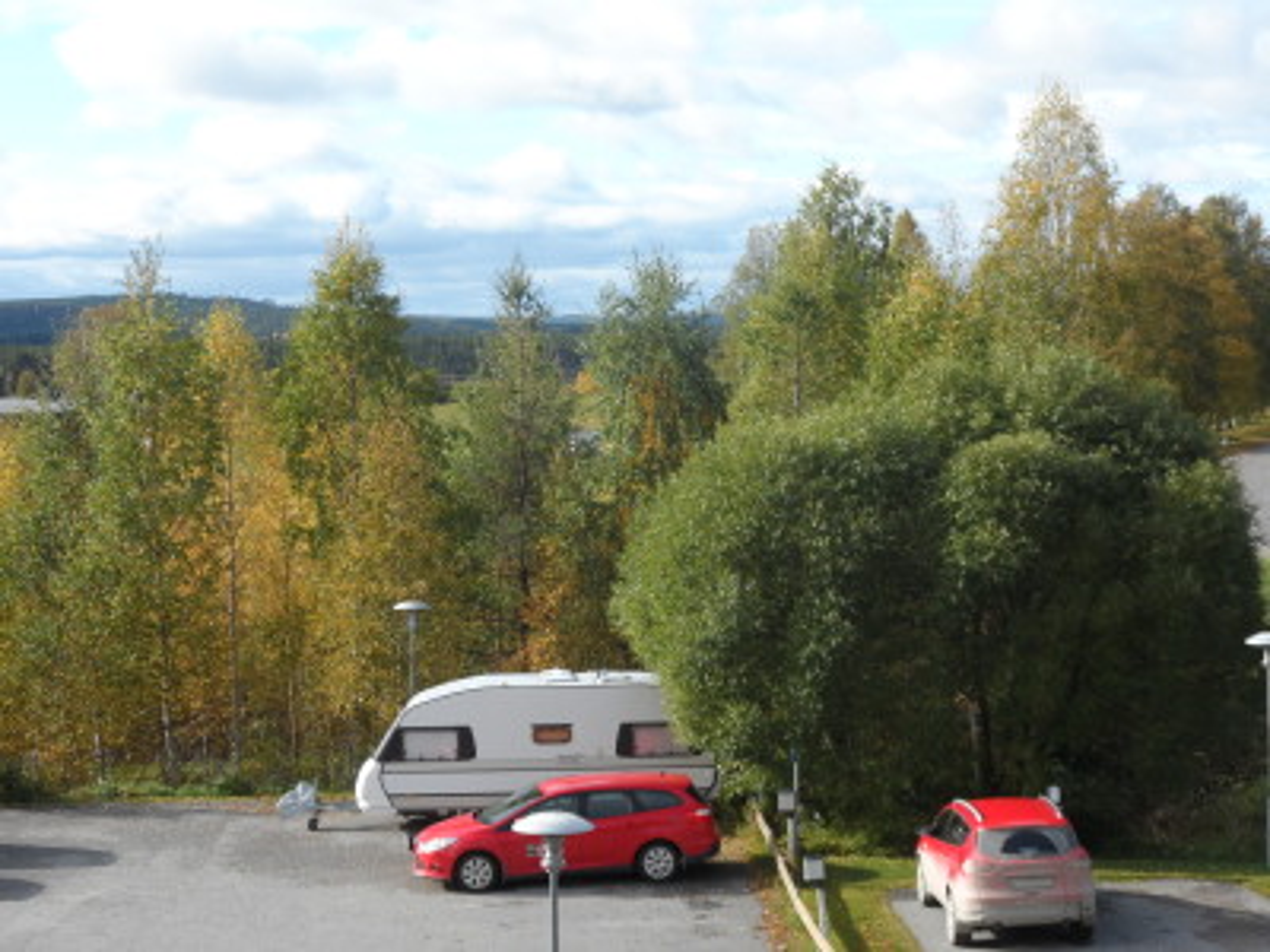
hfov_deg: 27.8
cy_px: 476
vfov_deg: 21.0
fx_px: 2568
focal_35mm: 70
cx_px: 635
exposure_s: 1/250
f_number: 4.6
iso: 80
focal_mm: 12.8
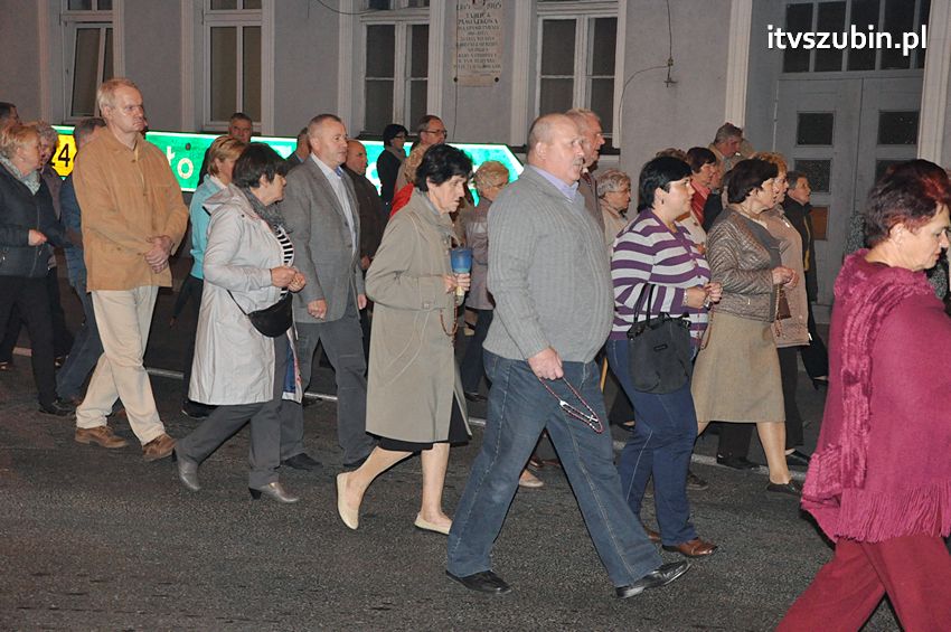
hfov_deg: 35.1
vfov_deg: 23.7
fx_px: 1504
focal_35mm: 57
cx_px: 476
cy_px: 316
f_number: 5
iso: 2000
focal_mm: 38
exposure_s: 1/60
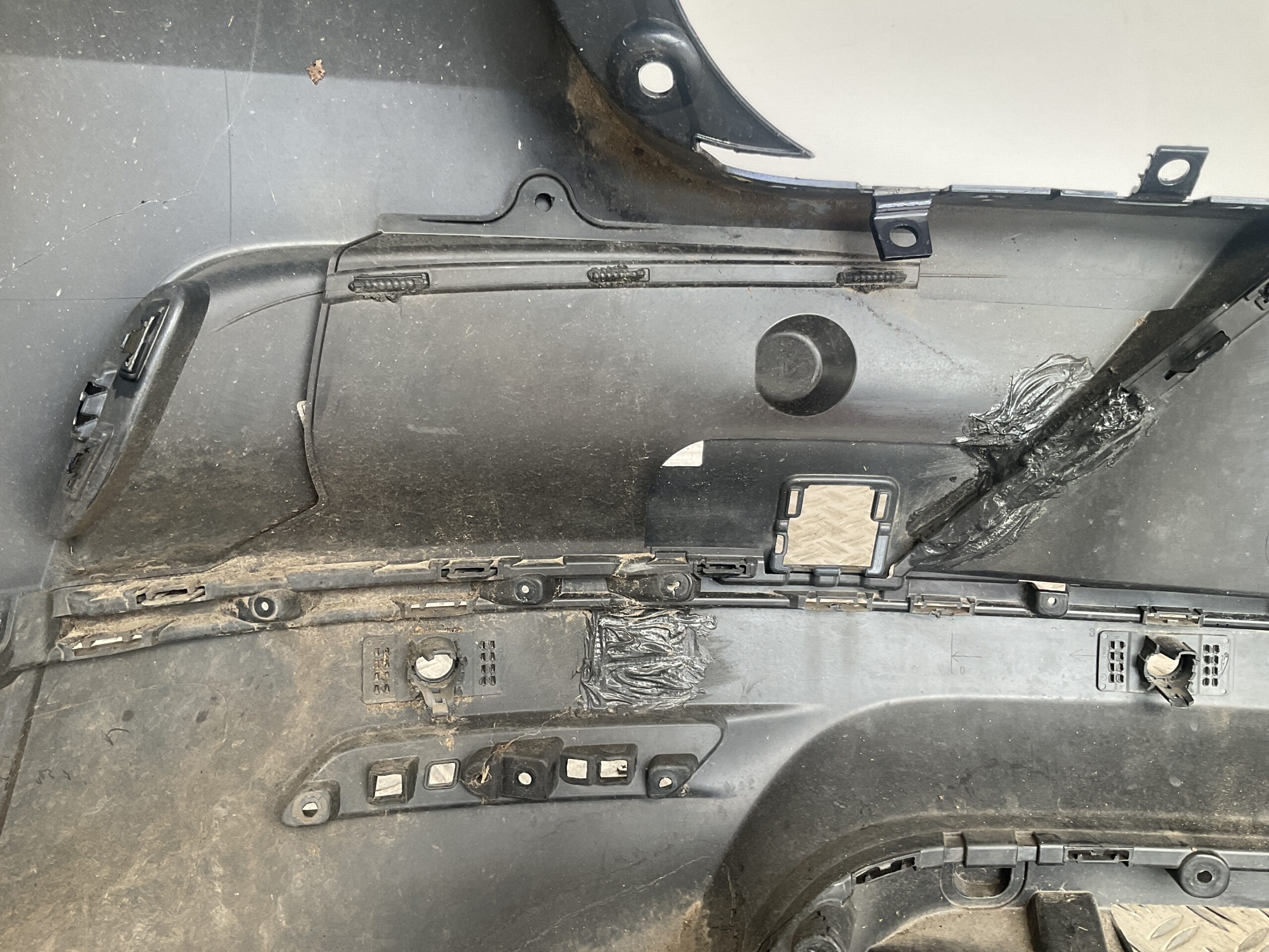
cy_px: 476
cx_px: 634
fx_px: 1063
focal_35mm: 29
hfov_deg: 61.7
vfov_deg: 48.2
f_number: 1.8
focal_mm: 3
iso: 40
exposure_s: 1/120
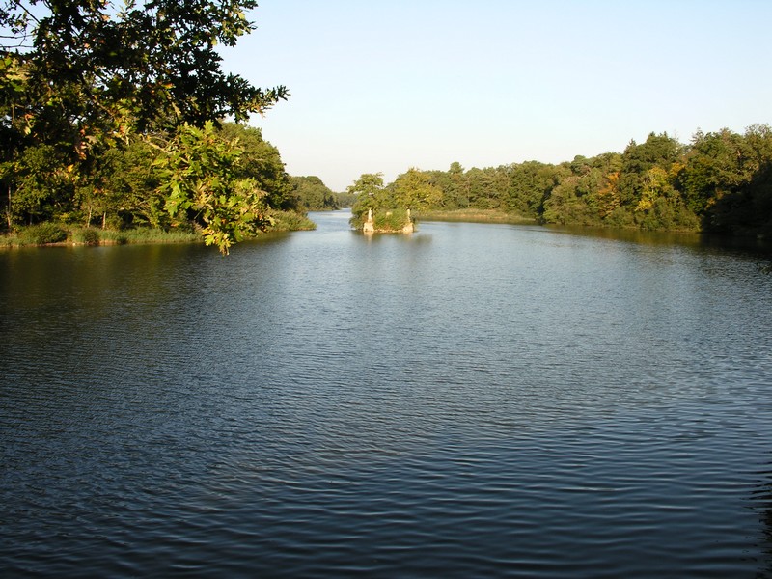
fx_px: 781
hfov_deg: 52.6
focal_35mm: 35
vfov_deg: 40.7
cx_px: 386
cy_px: 290
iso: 50
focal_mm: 8.9
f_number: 7.1
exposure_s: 1/80.4
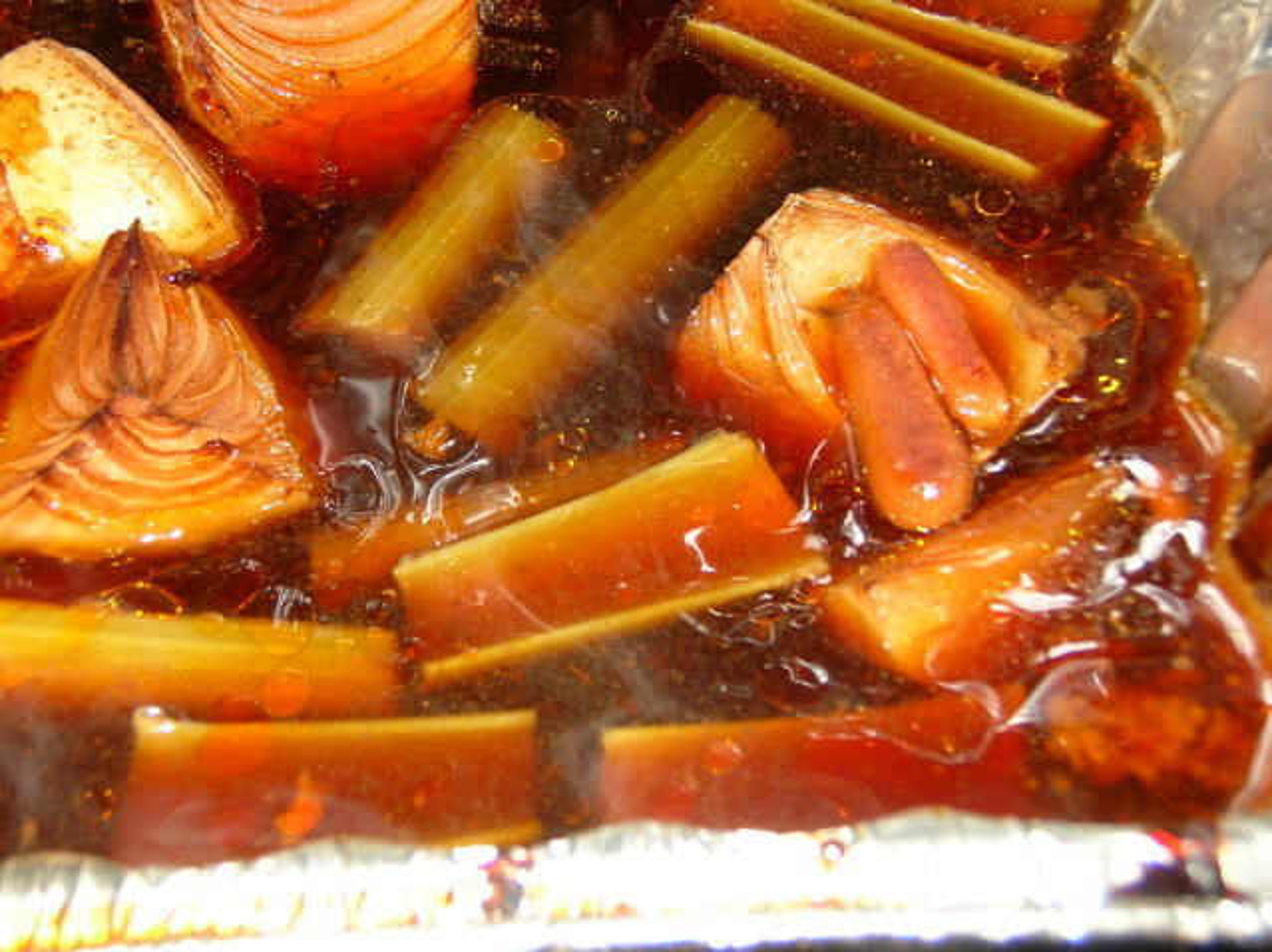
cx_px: 636
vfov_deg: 18.9
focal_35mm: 78
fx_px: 2864
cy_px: 476
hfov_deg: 25.0
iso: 50
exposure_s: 1/120
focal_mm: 12.8
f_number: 3.3
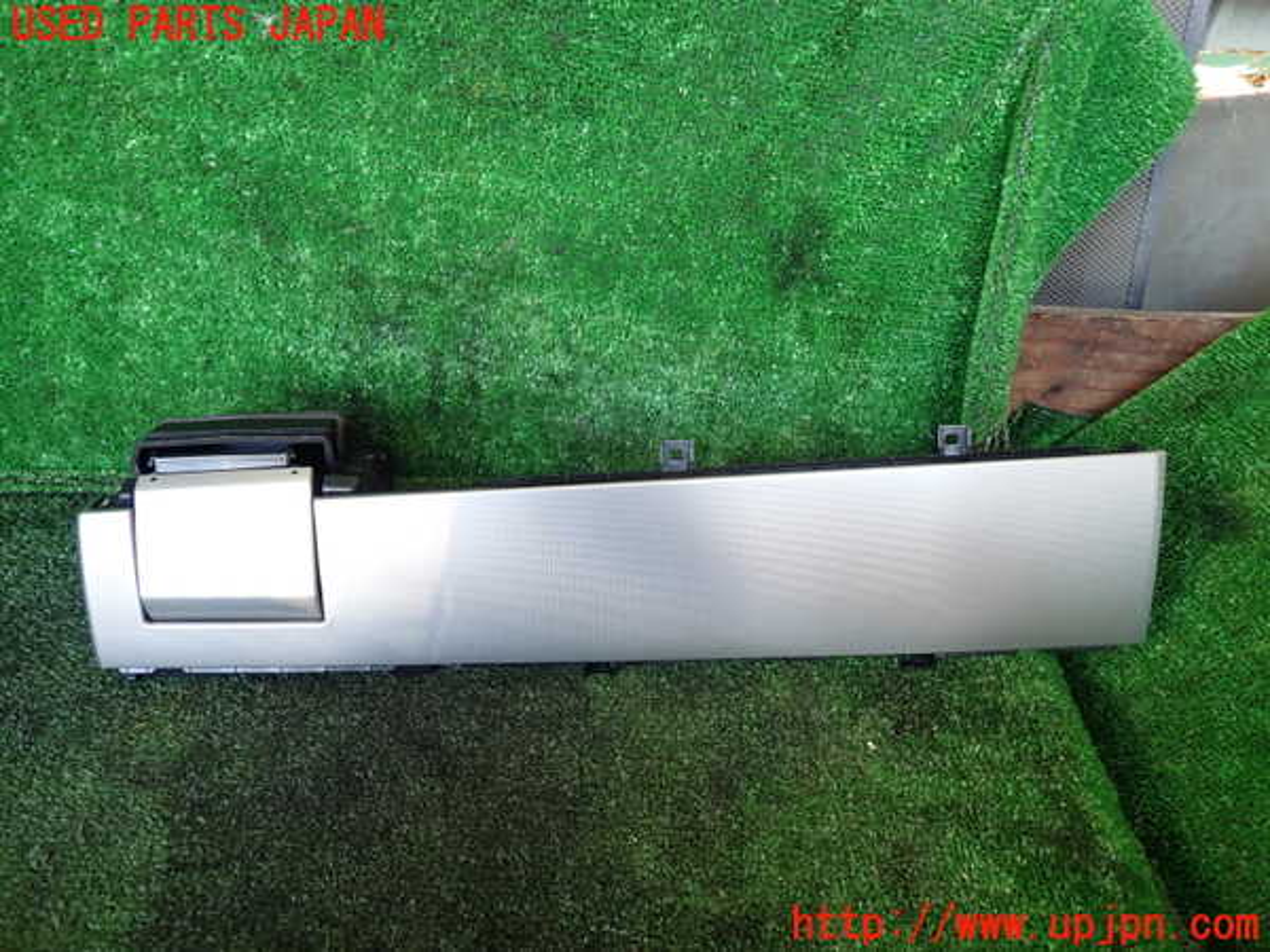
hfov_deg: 69.4
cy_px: 476
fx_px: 917
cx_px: 635
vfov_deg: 54.9
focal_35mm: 25
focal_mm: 4.5
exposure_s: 1/60
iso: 160
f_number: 2
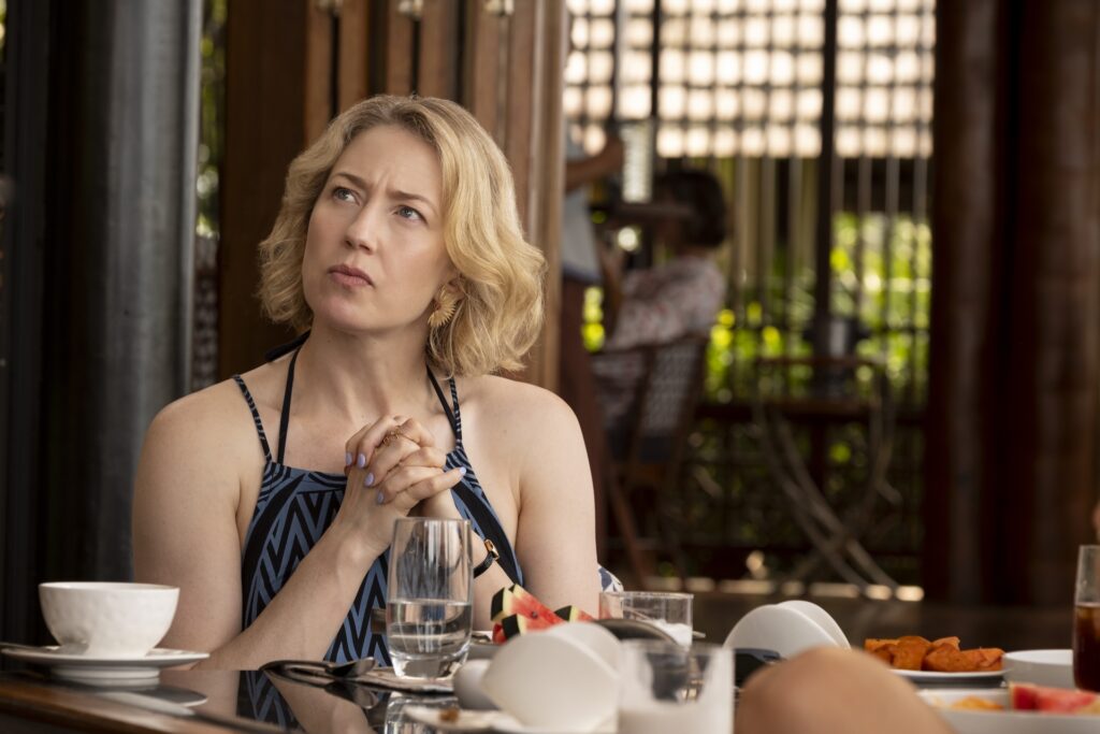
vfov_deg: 10.1
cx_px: 550
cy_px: 367
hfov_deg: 15.1
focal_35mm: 136
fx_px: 4156
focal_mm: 90.6
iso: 320
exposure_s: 1/125
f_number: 5.6
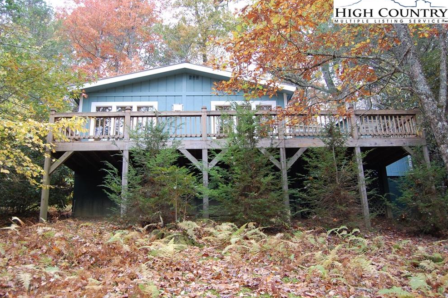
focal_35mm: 28
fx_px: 348
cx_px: 217
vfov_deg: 46.3
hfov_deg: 65.5
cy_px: 149
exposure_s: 1/80
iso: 400
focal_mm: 18
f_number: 4.5
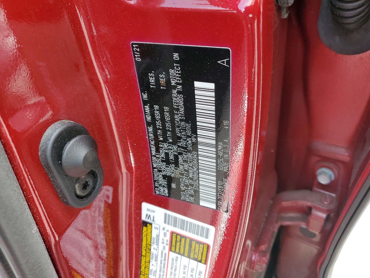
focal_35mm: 26
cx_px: 185
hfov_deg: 67.3
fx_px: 278
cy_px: 139
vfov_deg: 53.1
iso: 50
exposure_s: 1/182
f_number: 1.5
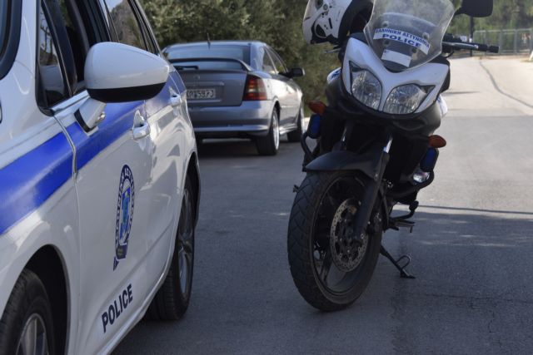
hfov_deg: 21.9
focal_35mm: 93
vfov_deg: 14.7
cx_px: 266
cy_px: 178
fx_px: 1377
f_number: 8
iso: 640
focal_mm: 62
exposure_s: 1/1000
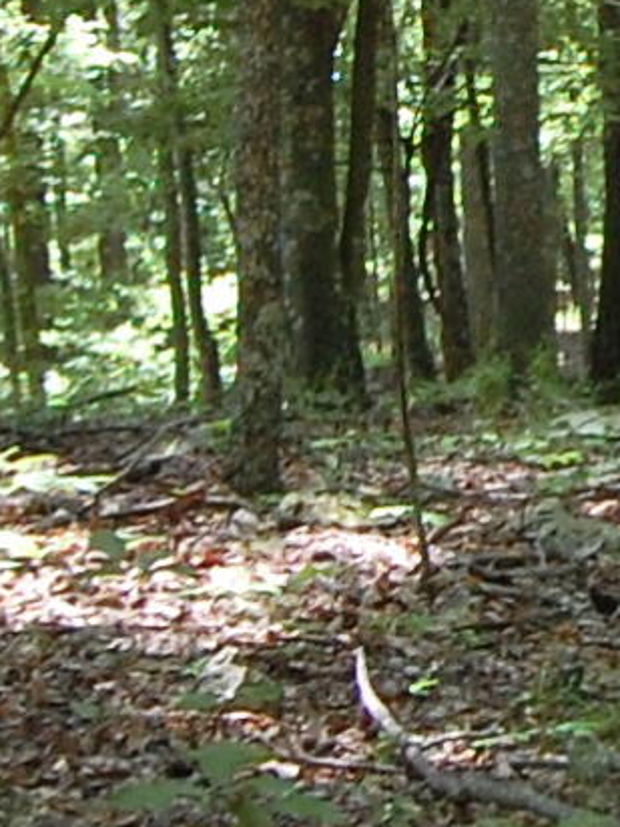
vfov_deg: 10.4
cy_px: -30
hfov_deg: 7.6
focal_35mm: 189
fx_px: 4514
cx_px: 1142
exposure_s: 1/25
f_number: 7.1
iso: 800
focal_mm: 18
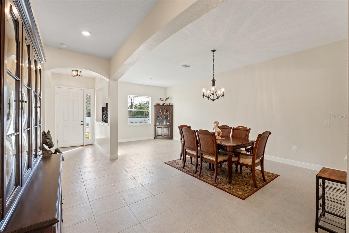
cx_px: 174
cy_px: 116
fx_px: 145
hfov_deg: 100.4
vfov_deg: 77.3
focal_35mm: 15
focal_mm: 10
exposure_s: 1/15
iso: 400
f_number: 8
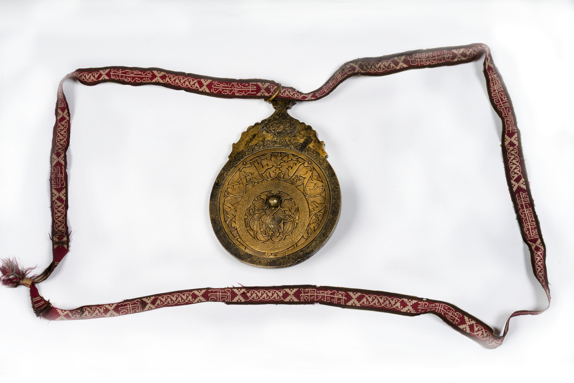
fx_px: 909
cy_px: 191
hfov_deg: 35.1
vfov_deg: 23.8
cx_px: 283
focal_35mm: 57
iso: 100
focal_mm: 56
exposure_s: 1/125
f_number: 18
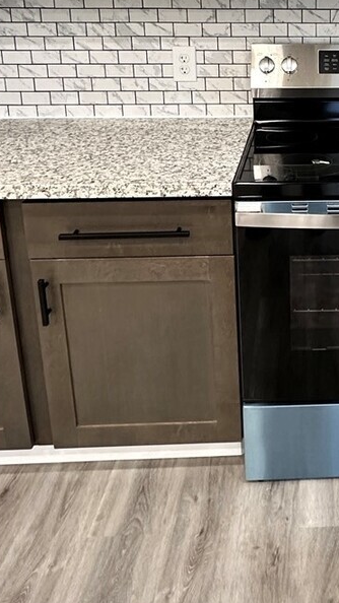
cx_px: 339
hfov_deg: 29.8
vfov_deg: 50.3
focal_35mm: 37
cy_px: 109
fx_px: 591
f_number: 2.2
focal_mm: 2.22
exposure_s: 1/60
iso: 320
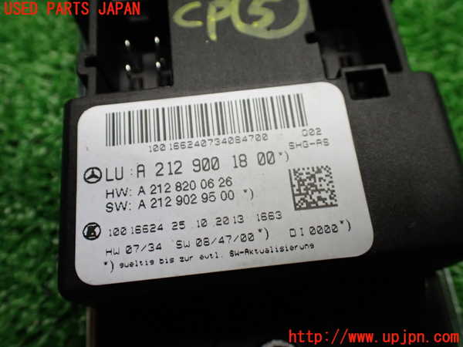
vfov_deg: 46.8
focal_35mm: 30
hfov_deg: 60.0
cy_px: 174
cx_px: 232
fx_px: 401
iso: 320
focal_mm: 5.4
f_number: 2.3
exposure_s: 1/125
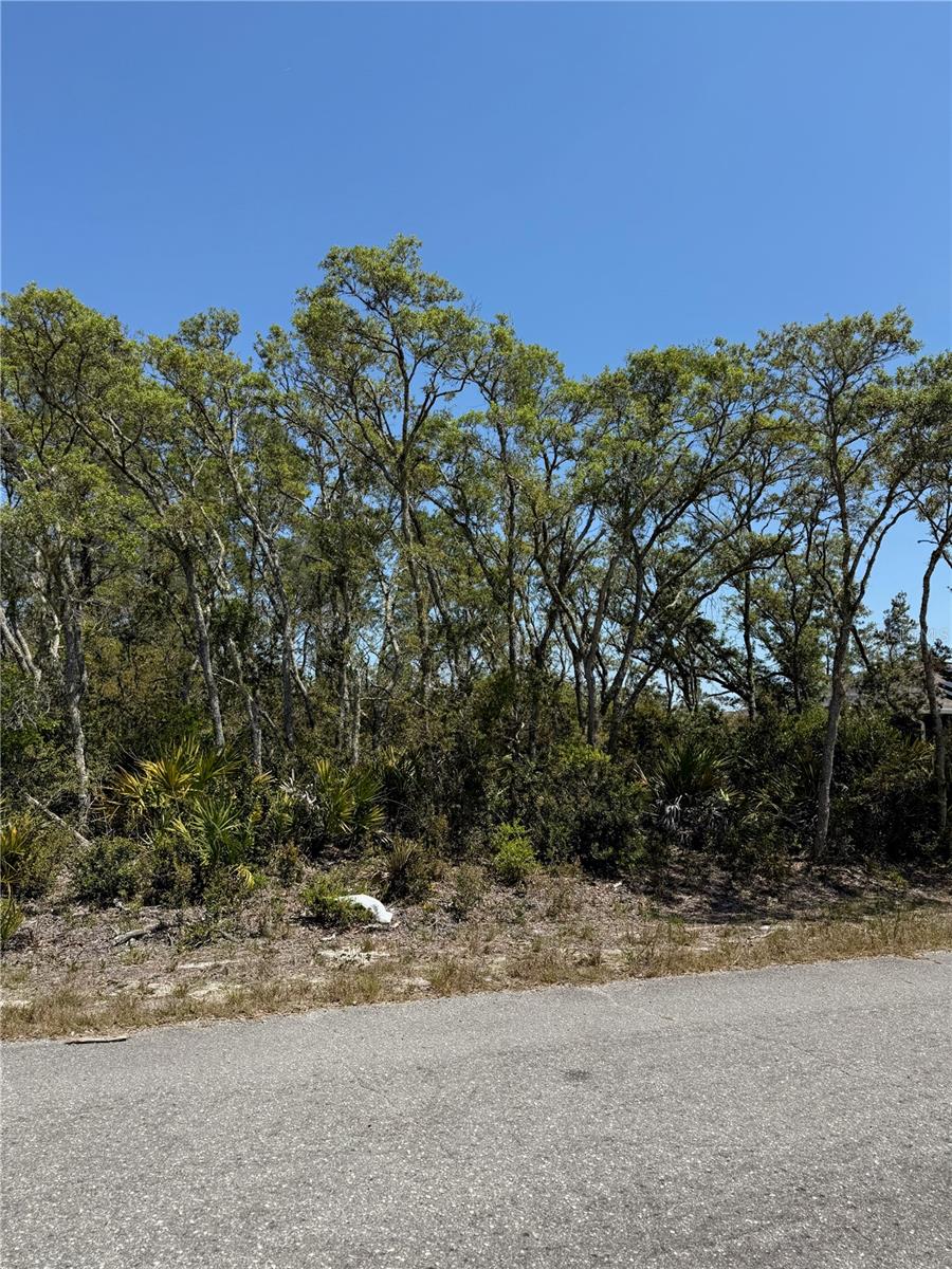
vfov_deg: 71.6
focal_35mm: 24
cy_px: 634
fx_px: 880
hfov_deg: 56.8
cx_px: 476
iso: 80
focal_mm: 6.76
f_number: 1.78
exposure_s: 1/3953
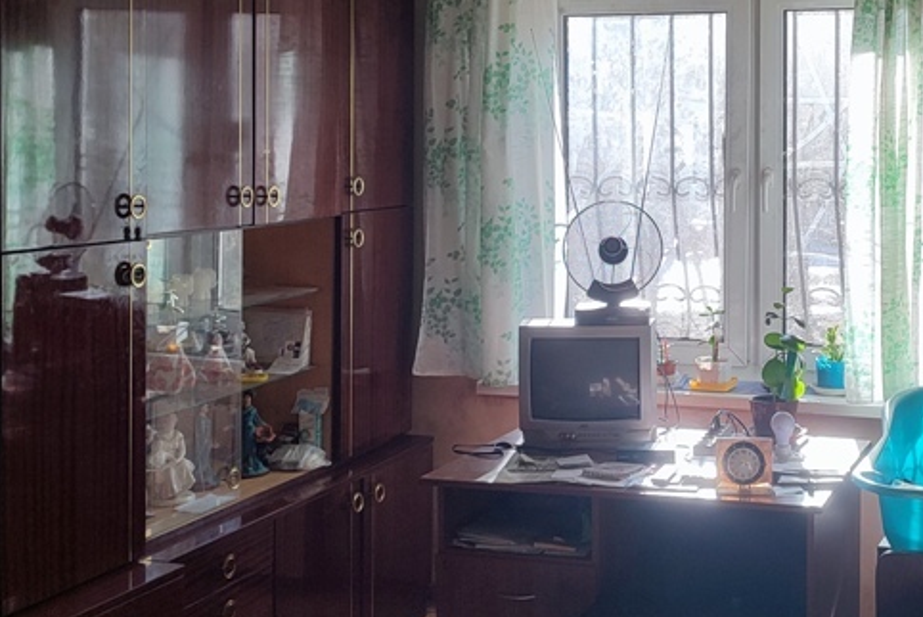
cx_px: 703
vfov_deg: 25.4
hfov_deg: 36.5
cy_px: 207
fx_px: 1360
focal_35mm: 53
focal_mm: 5.89
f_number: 1.89
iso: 56
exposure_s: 1/100
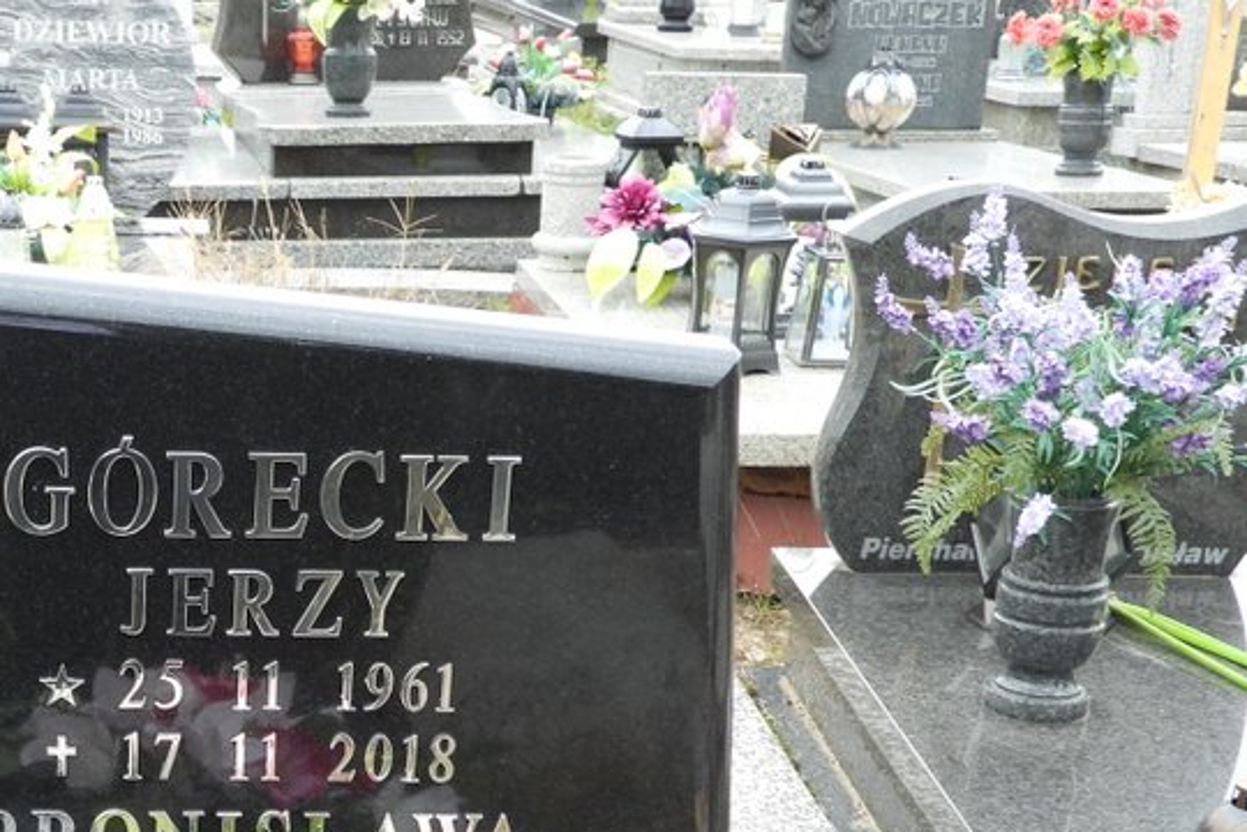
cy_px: 846
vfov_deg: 19.1
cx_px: 92
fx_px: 2390
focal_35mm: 69
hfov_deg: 28.0
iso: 100
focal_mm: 6.3
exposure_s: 1/100
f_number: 3.2
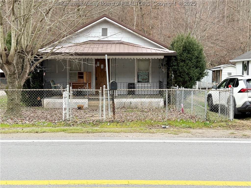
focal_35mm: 48
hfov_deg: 39.7
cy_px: 94
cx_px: 126
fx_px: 348
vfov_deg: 30.3
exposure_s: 1/232
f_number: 1.78
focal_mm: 6.76
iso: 64
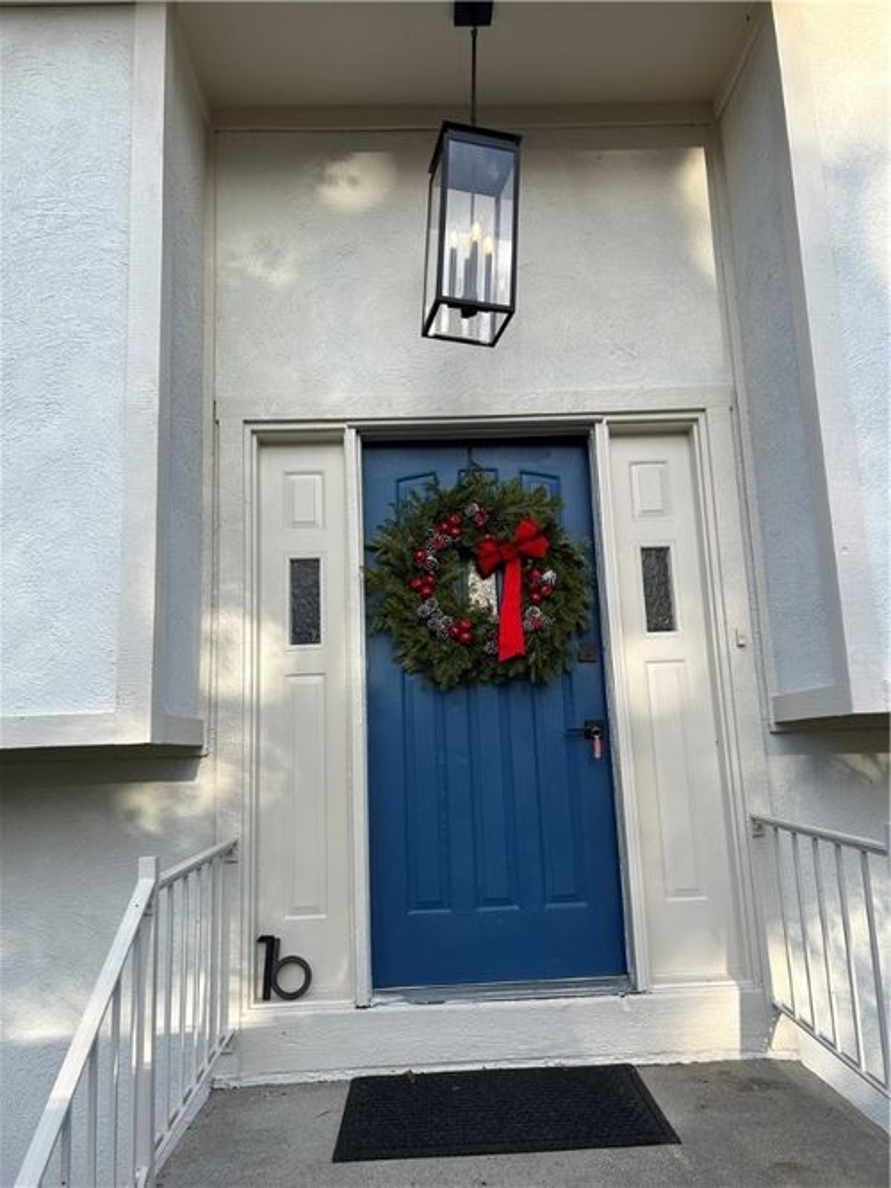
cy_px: 594
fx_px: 893
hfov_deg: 53.0
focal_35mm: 26
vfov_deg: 67.3
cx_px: 446
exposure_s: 1/932
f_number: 1.5
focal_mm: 5.7
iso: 50
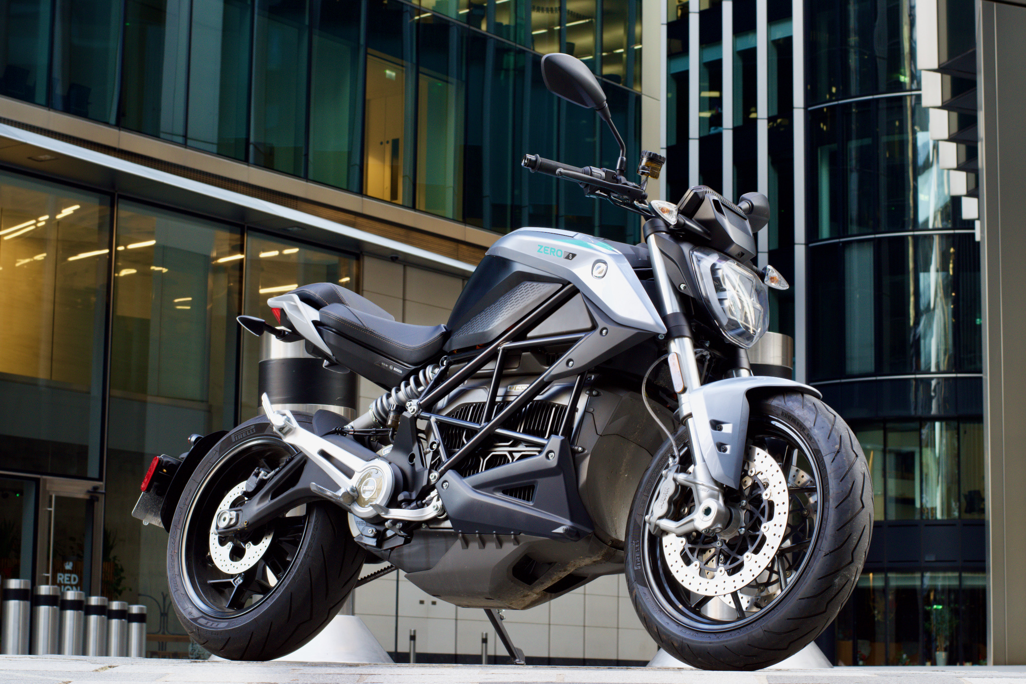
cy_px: 342
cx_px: 513
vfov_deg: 18.2
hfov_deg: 27.0
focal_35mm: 75
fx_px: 2137
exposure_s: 1/4
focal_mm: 50
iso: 160
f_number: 10
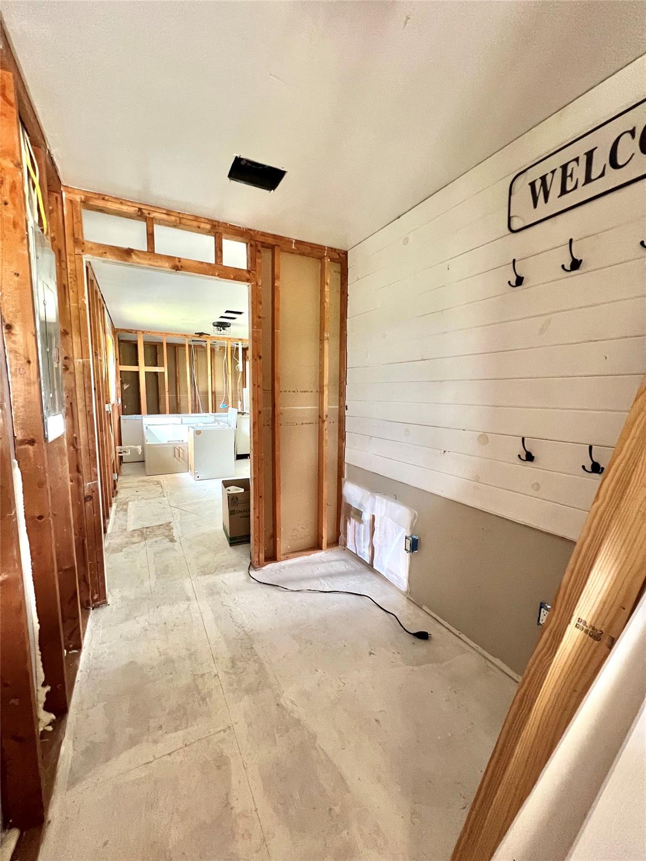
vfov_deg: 106.2
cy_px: 430
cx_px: 323
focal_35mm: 13
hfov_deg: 89.9
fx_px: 323
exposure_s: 1/60
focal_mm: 1.57
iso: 500
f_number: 1.8
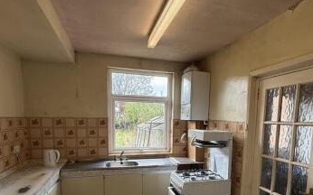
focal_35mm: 25
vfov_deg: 47.6
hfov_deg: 72.4
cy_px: 143
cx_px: 172
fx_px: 213
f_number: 2.2
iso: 100
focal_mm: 2.22
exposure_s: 1/99
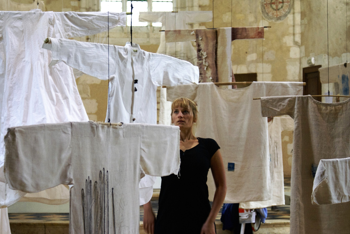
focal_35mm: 108
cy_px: 114
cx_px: 171
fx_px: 1051
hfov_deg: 18.9
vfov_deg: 12.7
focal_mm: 70
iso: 400
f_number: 5.6
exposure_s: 1/40
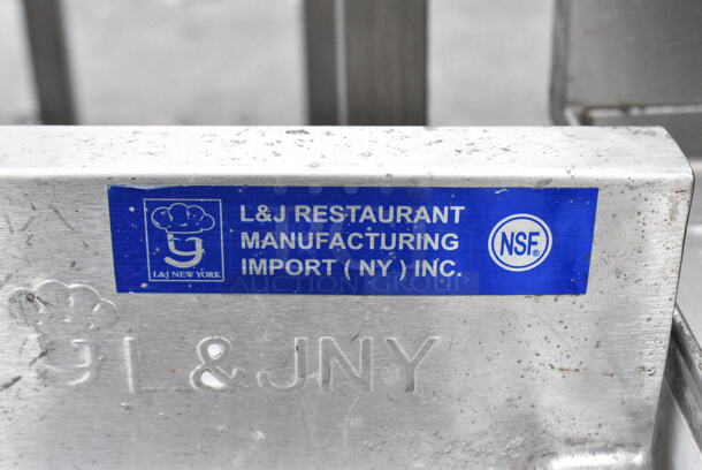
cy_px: 235
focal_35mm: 60
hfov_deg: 33.4
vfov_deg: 22.7
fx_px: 1171
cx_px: 351
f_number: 11
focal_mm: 40
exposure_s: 1/500
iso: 6400
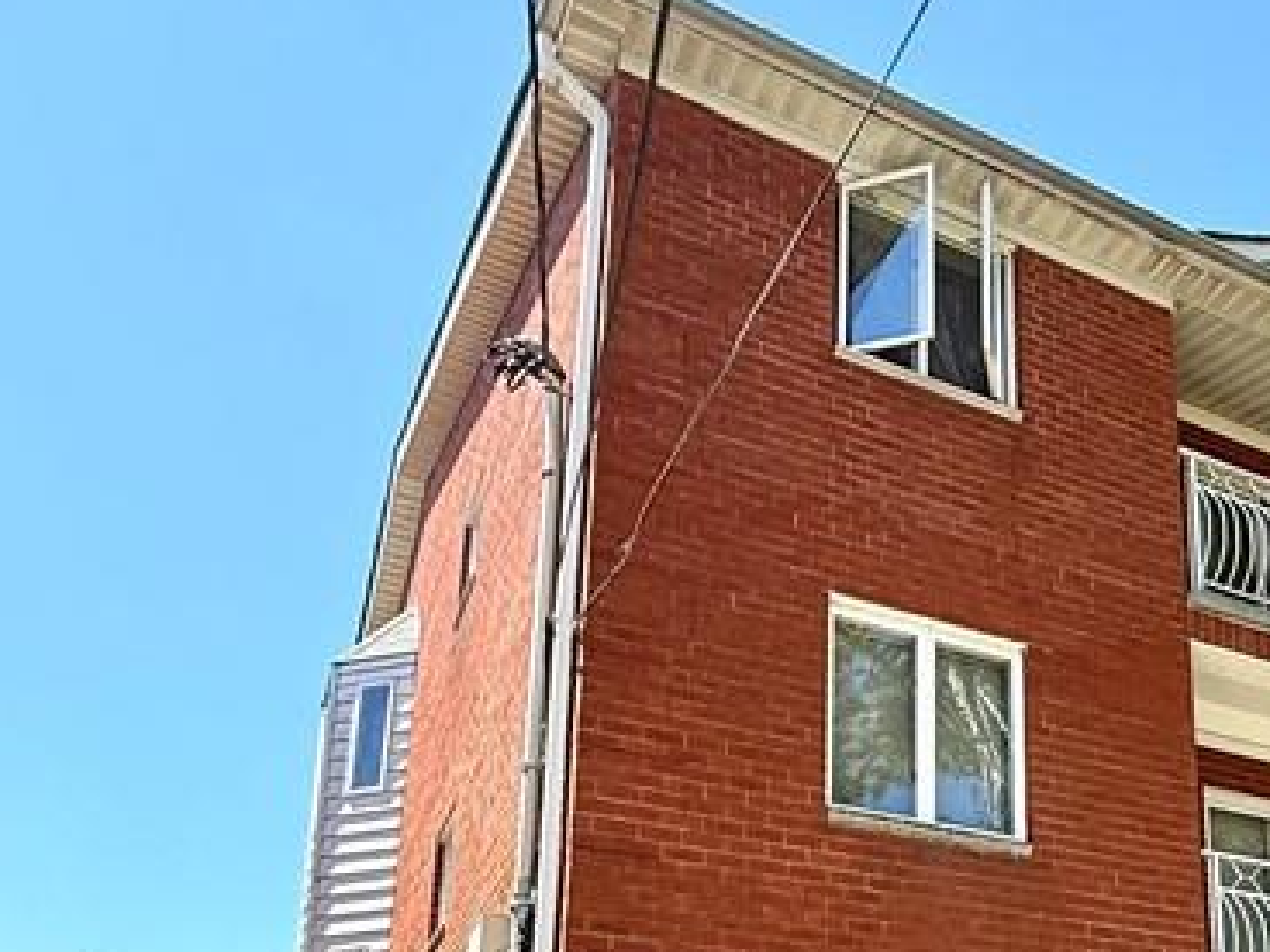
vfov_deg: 33.3
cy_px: 976
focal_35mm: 39
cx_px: 1094
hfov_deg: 44.4
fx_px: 1431
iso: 64
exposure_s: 1/694
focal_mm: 2.22
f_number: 2.2
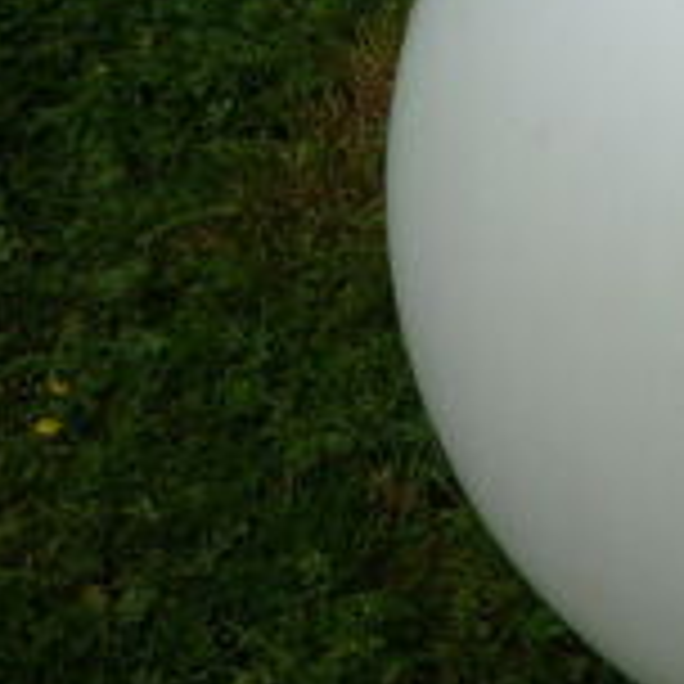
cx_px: 1035
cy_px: 171
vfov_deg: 20.5
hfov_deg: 18.3
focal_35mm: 84
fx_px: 1878
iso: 100
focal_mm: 5.2
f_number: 5
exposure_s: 1/400
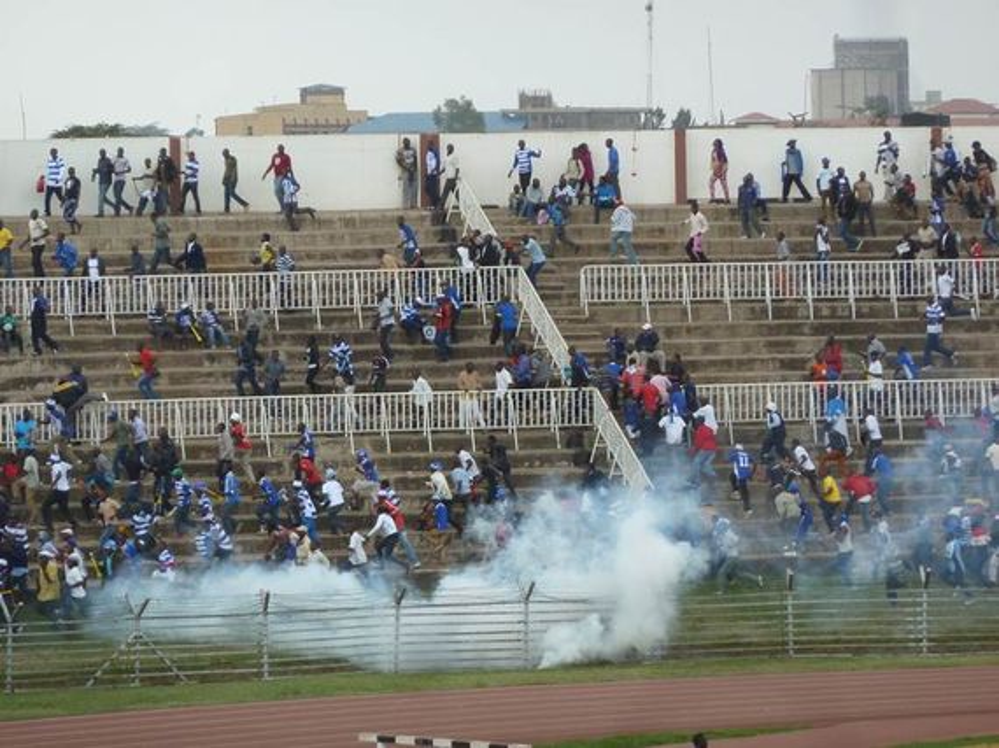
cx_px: 500
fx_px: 6981
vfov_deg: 6.1
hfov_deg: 8.2
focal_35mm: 242
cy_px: 374
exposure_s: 1/400
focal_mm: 39.7
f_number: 4.7
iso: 160
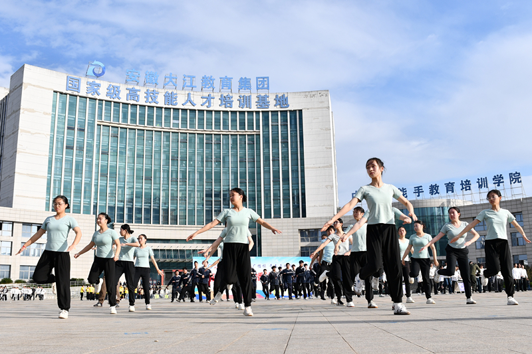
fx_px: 532
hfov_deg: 53.1
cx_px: 266
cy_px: 177
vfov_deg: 36.9
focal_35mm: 36
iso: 100
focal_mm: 18
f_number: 7.1
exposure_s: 1/400
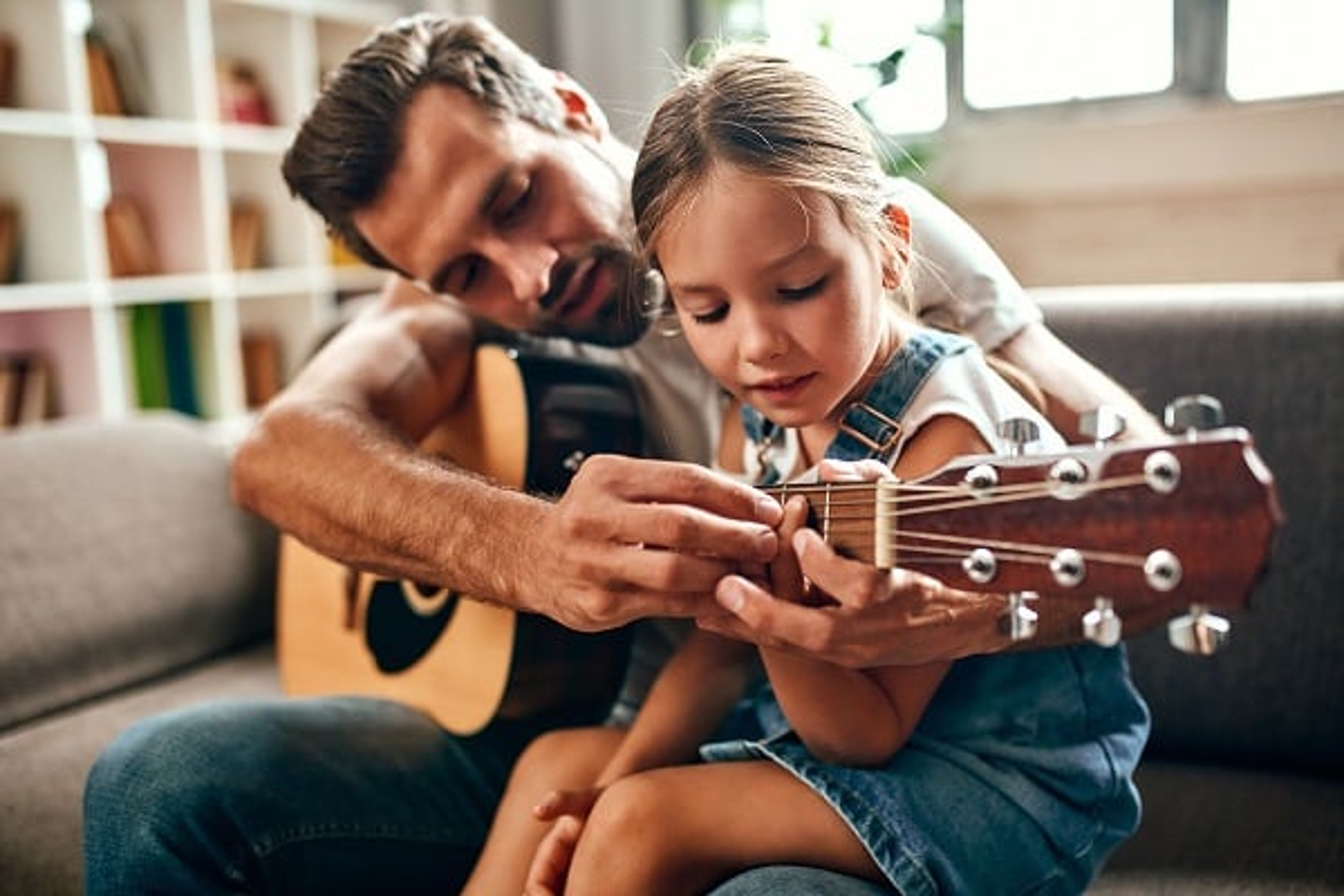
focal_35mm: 35
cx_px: 672
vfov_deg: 37.9
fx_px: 1307
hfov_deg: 54.4
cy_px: 448
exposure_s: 1/200
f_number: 1.8
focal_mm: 35
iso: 640
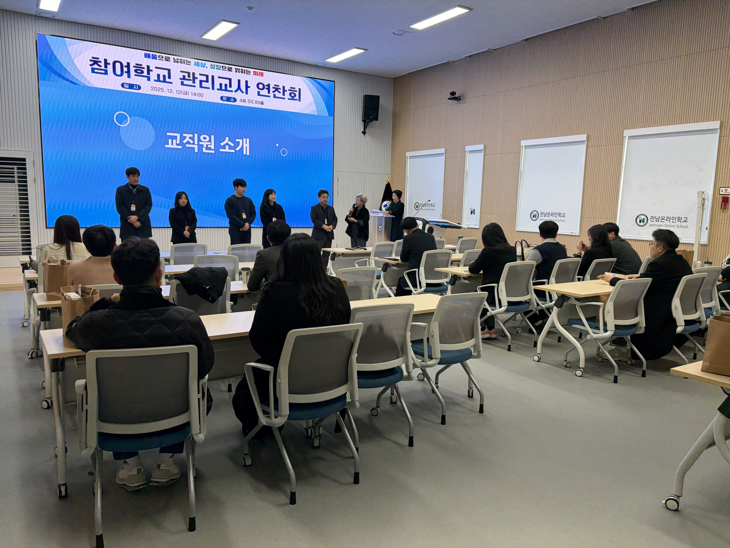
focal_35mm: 26
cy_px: 274
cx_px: 365
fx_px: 548
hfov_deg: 67.3
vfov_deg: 53.1
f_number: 1.6
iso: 80
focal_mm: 5.96
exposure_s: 1/120
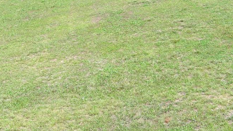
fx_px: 587
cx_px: 84
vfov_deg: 12.6
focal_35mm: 95
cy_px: 17
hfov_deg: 22.4
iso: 100
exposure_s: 1/473
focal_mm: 10.57
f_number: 2.8
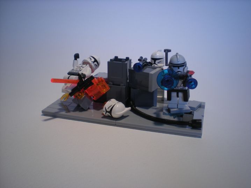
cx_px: 126
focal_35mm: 38
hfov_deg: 49.0
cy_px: 94
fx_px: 276
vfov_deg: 37.7
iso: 64
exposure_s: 1/80.7
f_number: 3.1
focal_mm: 6.3
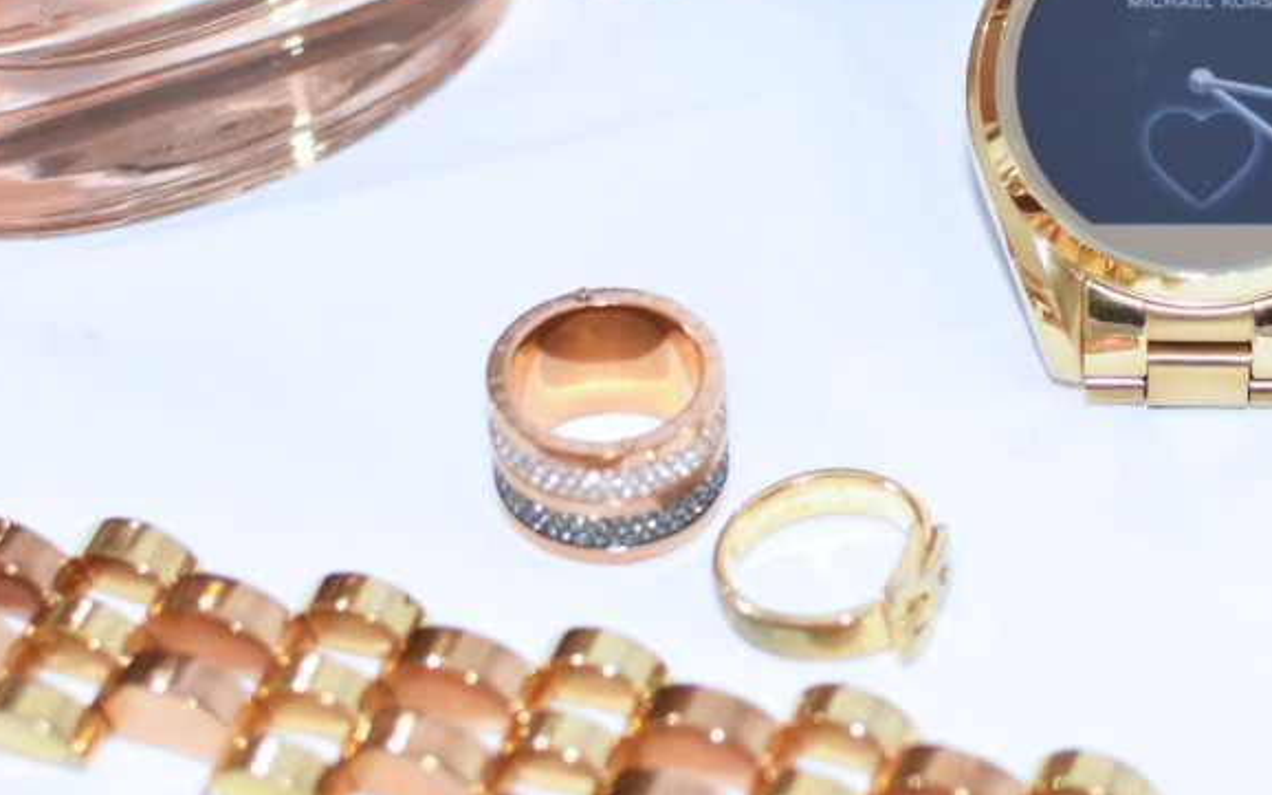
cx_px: 1043
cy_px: 4
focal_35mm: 133
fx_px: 4619
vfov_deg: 9.8
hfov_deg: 15.6
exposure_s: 1/60
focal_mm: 35
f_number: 2.8
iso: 800
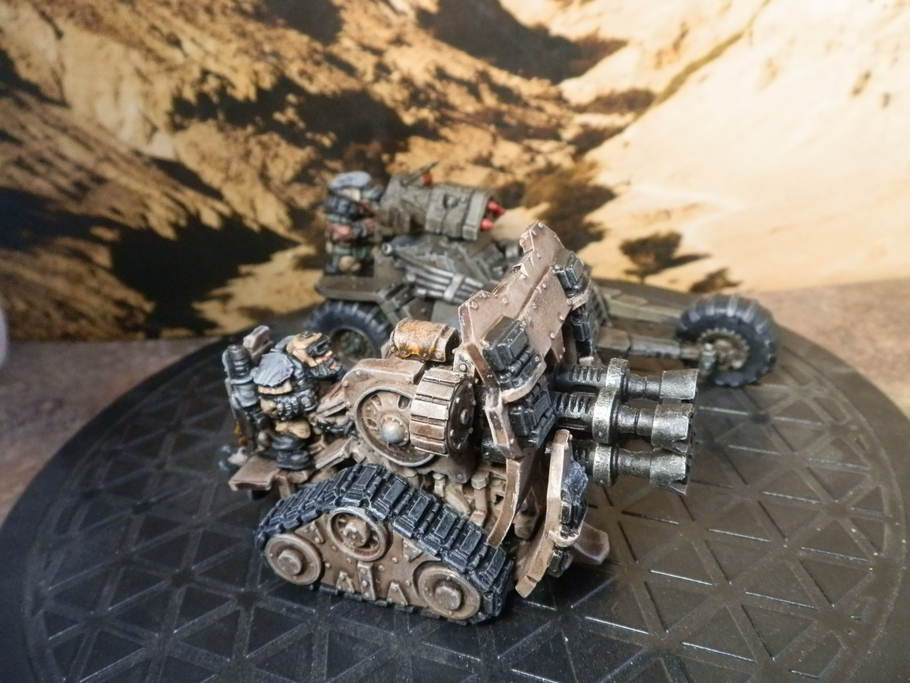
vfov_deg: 49.7
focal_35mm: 28
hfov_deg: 63.4
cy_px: 342
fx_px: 736
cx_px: 455
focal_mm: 5
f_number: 3.1
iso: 400
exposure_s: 1/80
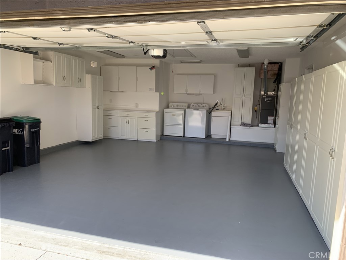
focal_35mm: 26
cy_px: 130
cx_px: 173
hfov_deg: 67.3
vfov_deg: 53.1
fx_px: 260
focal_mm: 4.25
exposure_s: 1/334
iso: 25
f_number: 1.8
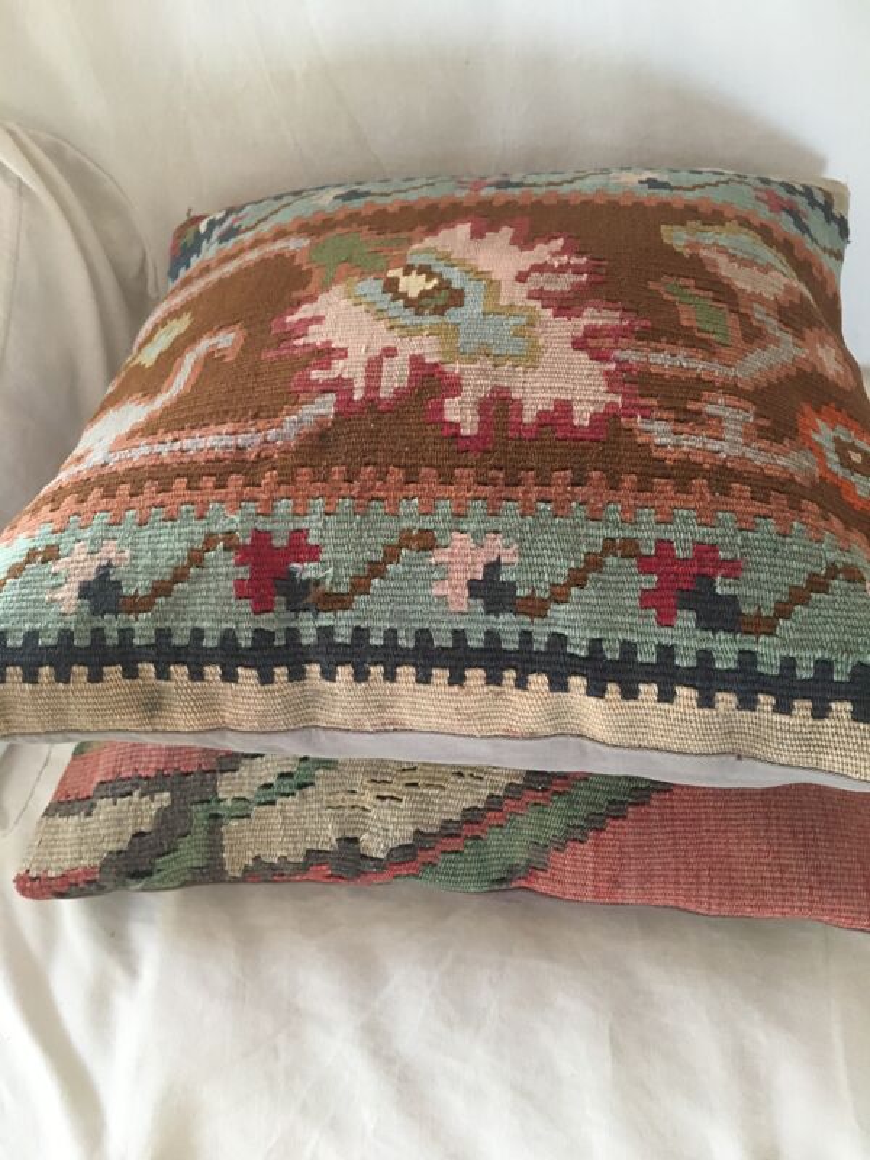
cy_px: 580
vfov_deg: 61.7
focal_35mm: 29
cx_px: 435
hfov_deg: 48.2
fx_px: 972
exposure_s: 1/33
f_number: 2.2
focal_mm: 4.15
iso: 200
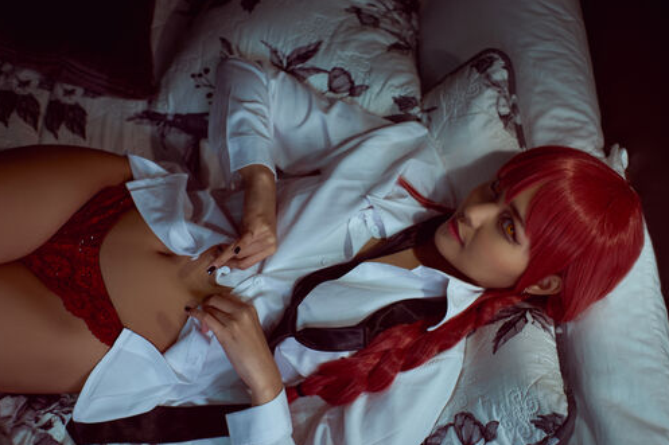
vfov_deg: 35.9
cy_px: 233
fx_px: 687
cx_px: 325
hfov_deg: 51.9
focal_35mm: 37
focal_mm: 23
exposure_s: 1/200
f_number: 2
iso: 200
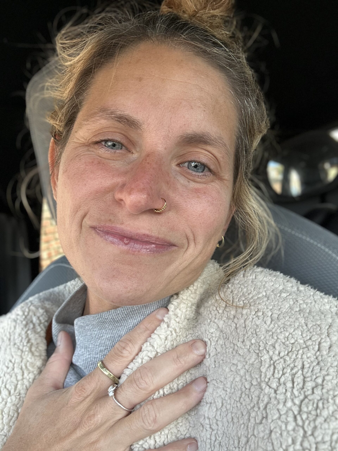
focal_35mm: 30
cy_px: 226
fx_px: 391
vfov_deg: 60.0
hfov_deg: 46.8
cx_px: 169
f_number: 1.9
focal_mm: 2.69
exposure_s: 1/102
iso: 40
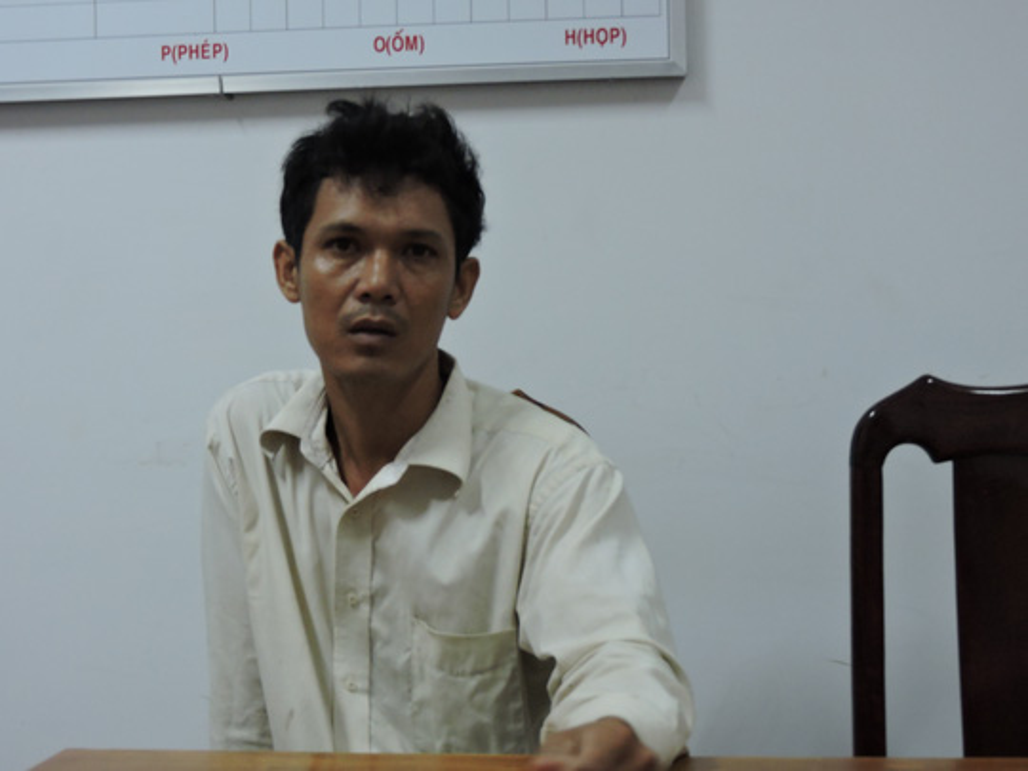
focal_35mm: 65
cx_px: 514
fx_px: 1930
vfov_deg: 22.6
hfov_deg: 29.8
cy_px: 386
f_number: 4.2
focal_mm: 11.6
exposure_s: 1/13
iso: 400
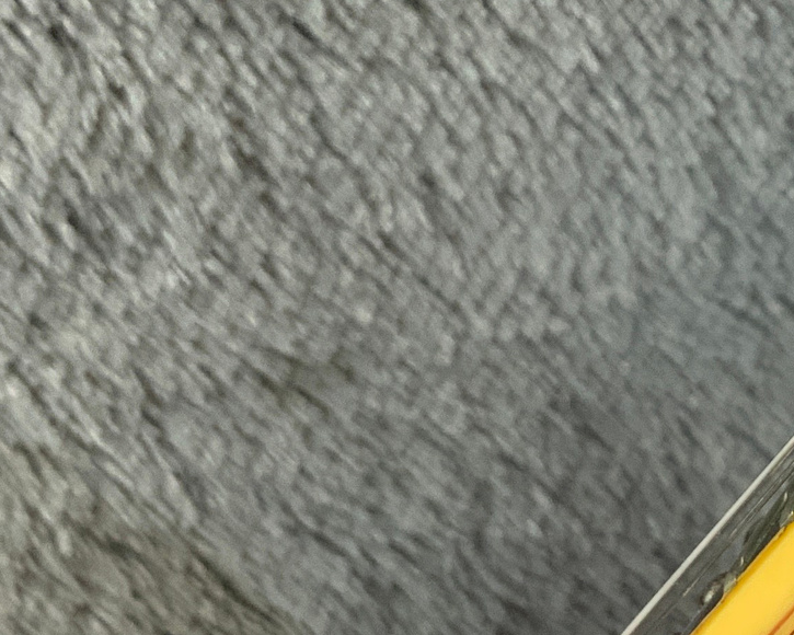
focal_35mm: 100
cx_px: 931
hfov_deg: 18.3
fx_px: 2350
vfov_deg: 15.4
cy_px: 219
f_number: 1.8
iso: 64
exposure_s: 1/50
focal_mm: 3
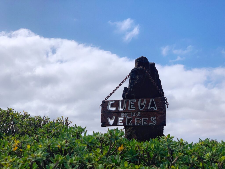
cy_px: 84
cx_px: 112
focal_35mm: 52
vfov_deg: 28.0
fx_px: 338
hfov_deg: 36.8
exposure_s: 1/3195
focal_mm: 6
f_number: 2.4
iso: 16
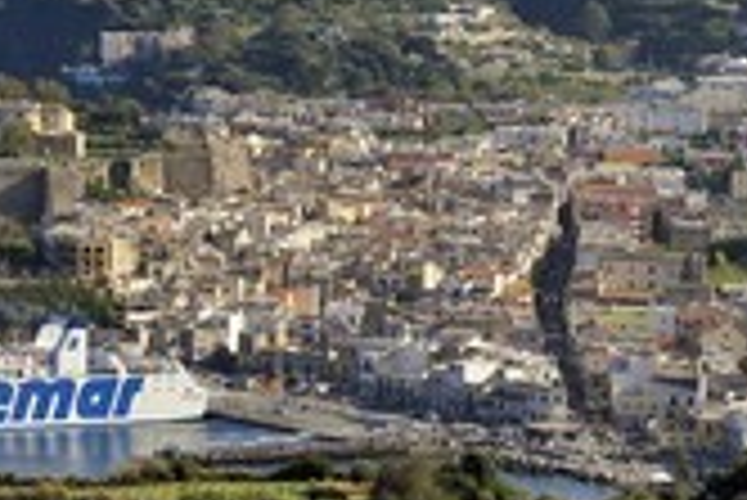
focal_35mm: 304
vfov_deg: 4.5
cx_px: -108
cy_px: -54
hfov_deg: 6.7
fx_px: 6313
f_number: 13
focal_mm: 120
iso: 200
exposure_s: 1/320
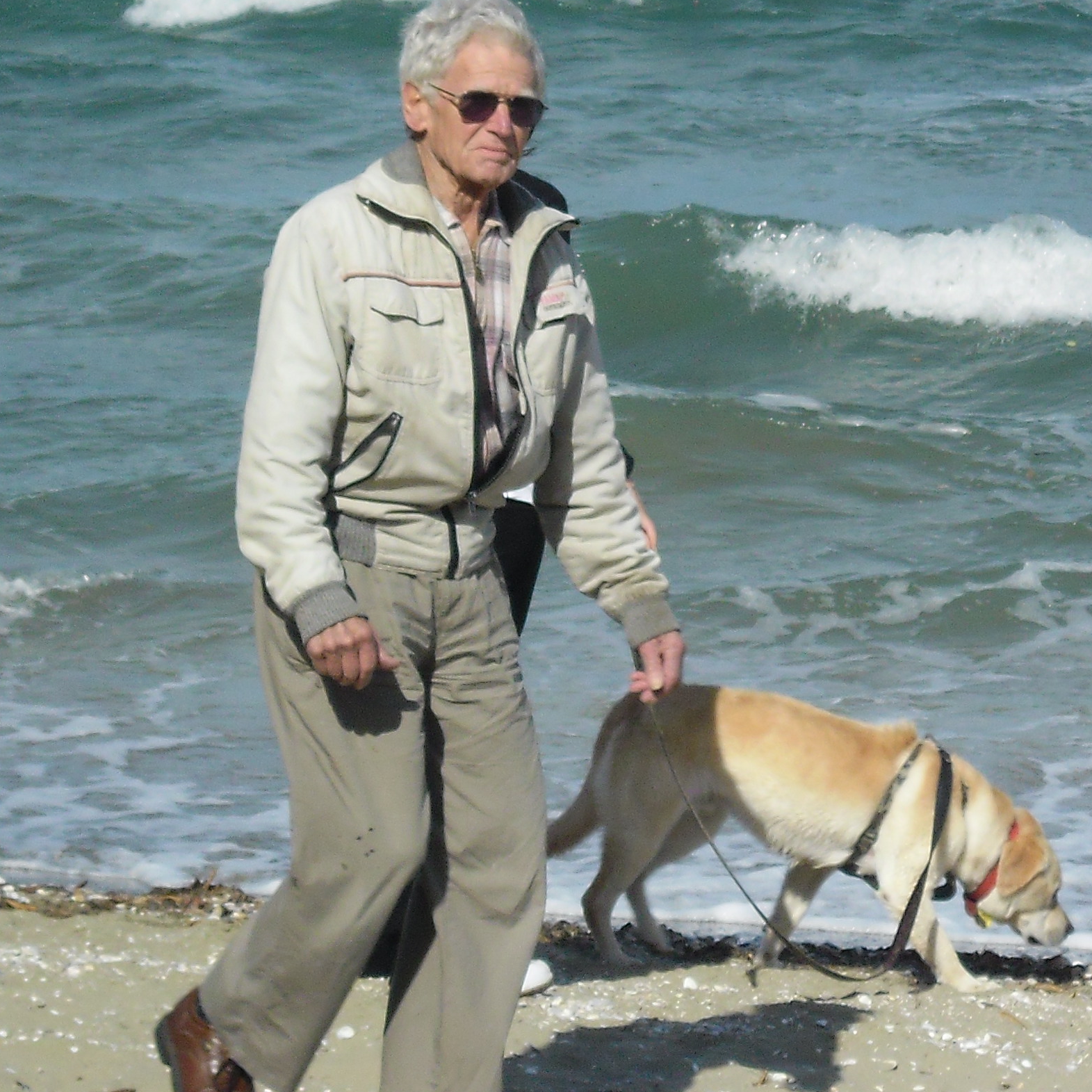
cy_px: 81
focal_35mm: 243
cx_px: 1058
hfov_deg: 7.2
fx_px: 8673
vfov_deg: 7.2
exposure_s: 1/197
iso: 80
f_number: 12.8
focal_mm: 19.6
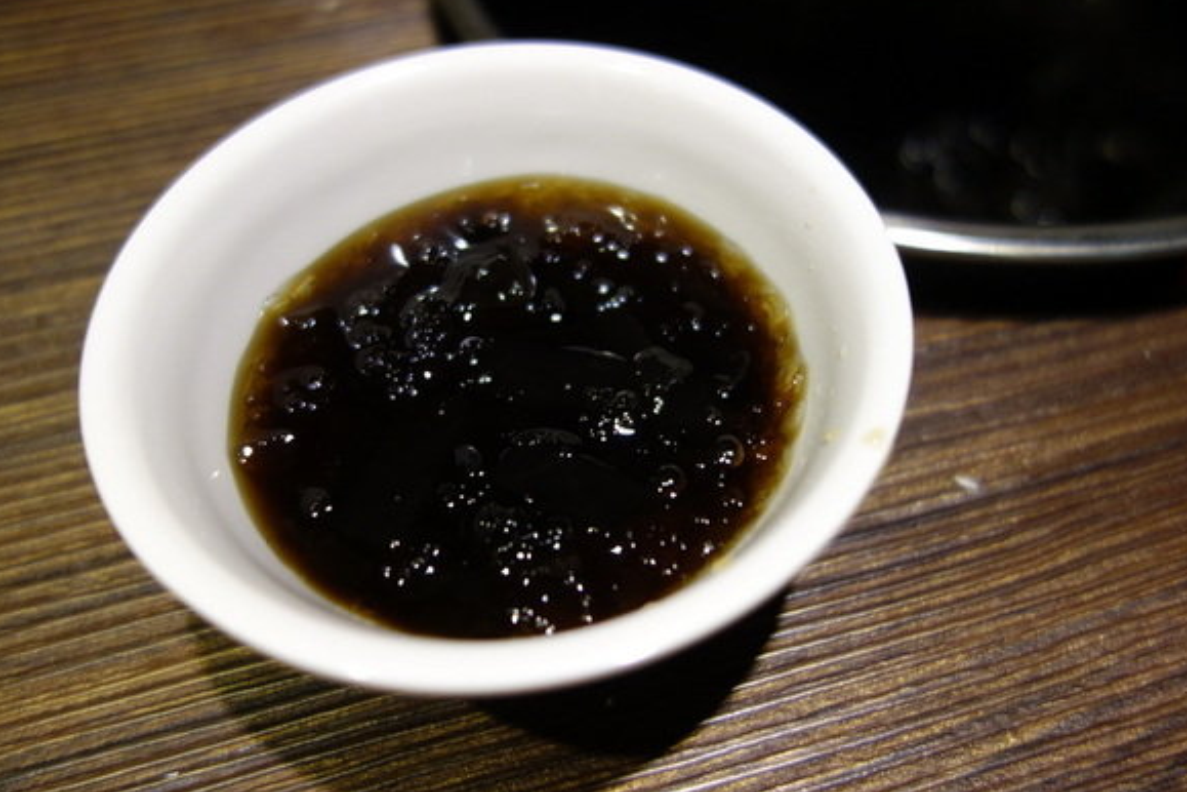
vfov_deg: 45.0
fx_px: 956
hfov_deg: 63.7
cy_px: 384
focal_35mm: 29
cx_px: 603
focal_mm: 10.4
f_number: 1.8
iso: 500
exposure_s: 1/100
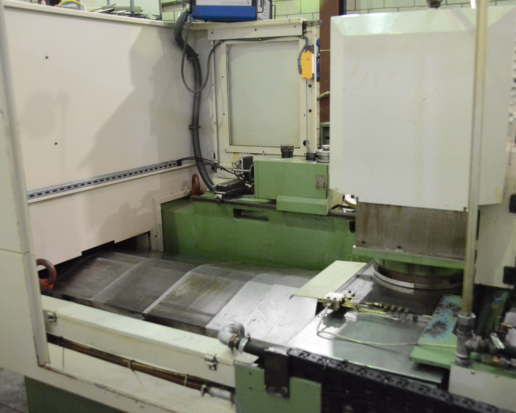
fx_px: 519
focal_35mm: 34
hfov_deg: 52.7
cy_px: 207
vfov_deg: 43.4
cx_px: 289
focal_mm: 20
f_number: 3.5
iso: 6400
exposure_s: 1/320
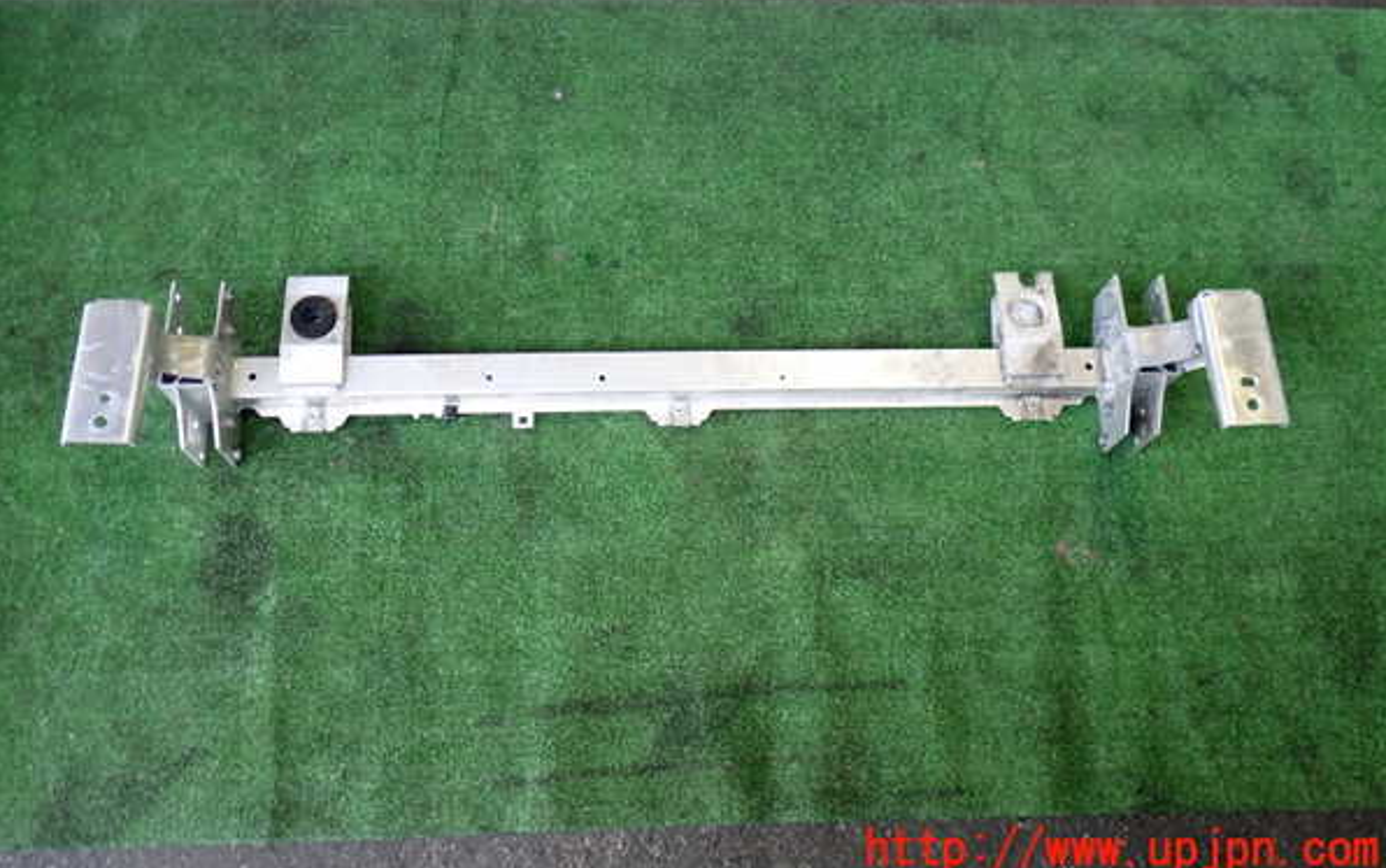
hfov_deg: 59.6
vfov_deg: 39.3
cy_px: 356
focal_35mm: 32
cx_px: 693
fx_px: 1209
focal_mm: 5.4
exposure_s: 1/60
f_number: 2.3
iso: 200
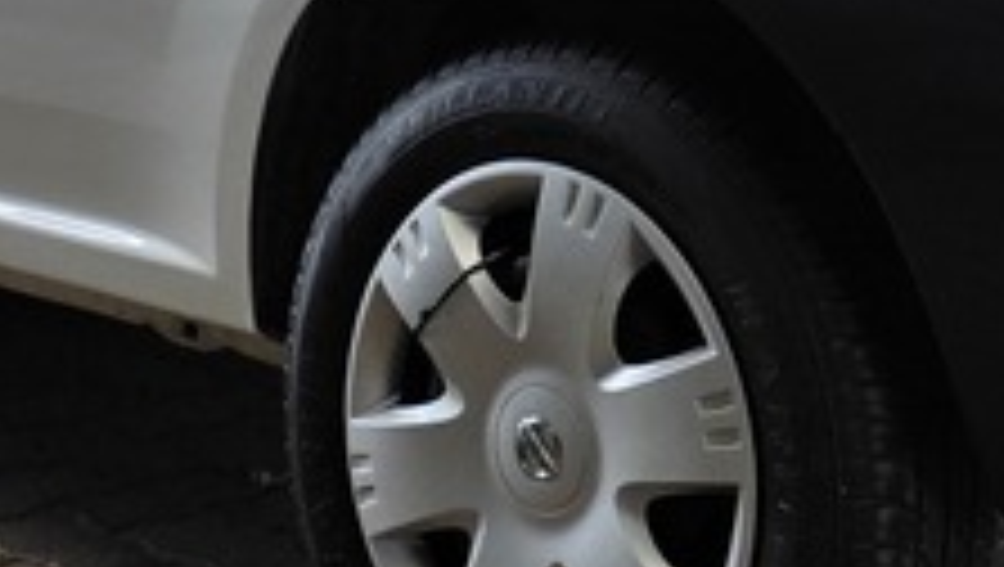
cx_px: 711
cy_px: -392
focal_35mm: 115
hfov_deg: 18.5
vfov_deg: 10.1
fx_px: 3065
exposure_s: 1/359
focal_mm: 6.25
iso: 40
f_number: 1.7
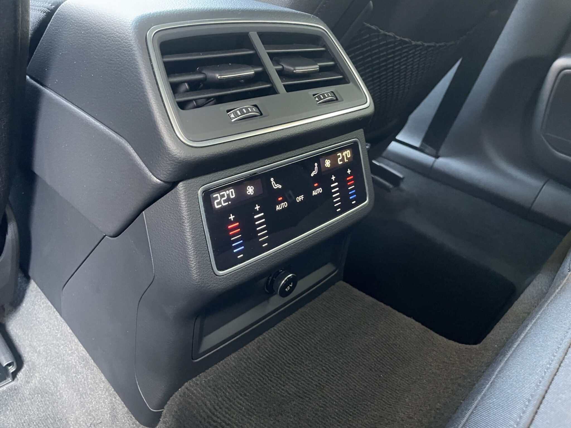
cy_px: 214
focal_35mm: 26
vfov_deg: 53.1
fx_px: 429
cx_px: 286
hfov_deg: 67.3
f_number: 1.6
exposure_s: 1/28
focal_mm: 4.2
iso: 800
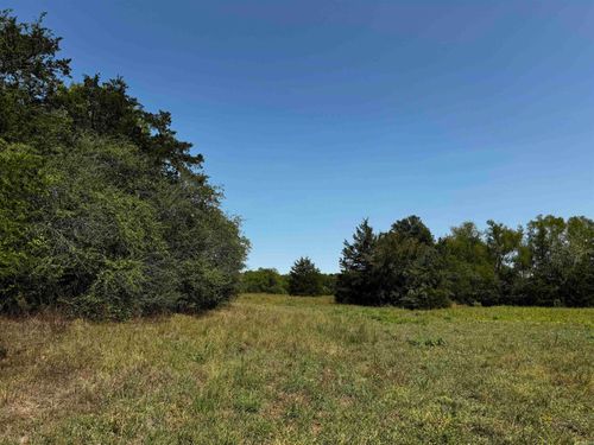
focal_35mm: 24
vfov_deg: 56.8
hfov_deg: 71.6
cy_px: 222
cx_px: 297
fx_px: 412
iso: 80
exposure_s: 1/4950
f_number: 1.78
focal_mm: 6.76
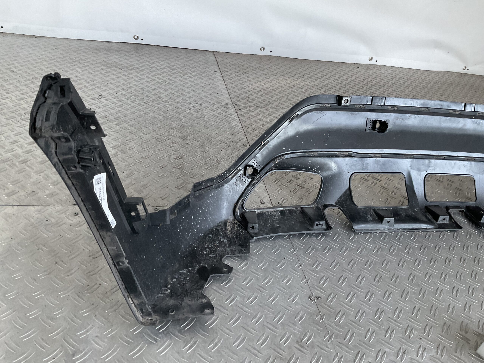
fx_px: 405
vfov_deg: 48.2
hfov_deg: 61.7
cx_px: 242
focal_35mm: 29
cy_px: 182
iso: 100
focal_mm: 3
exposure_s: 1/50
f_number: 1.8
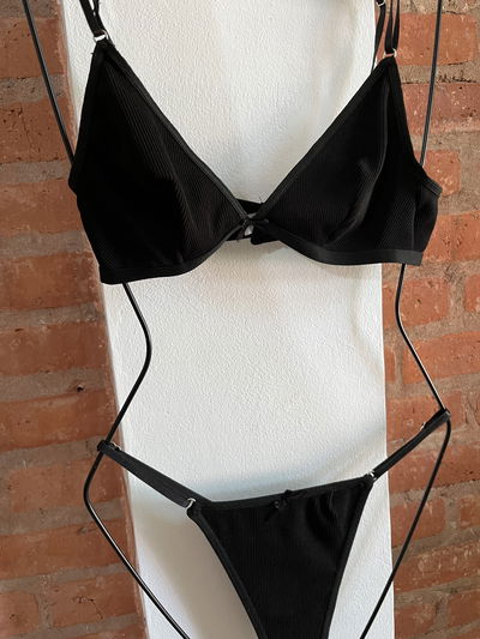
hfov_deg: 53.1
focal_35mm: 26
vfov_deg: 67.3
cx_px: 240
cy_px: 320
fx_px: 481
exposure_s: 1/60
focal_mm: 5.1
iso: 160
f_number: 1.6
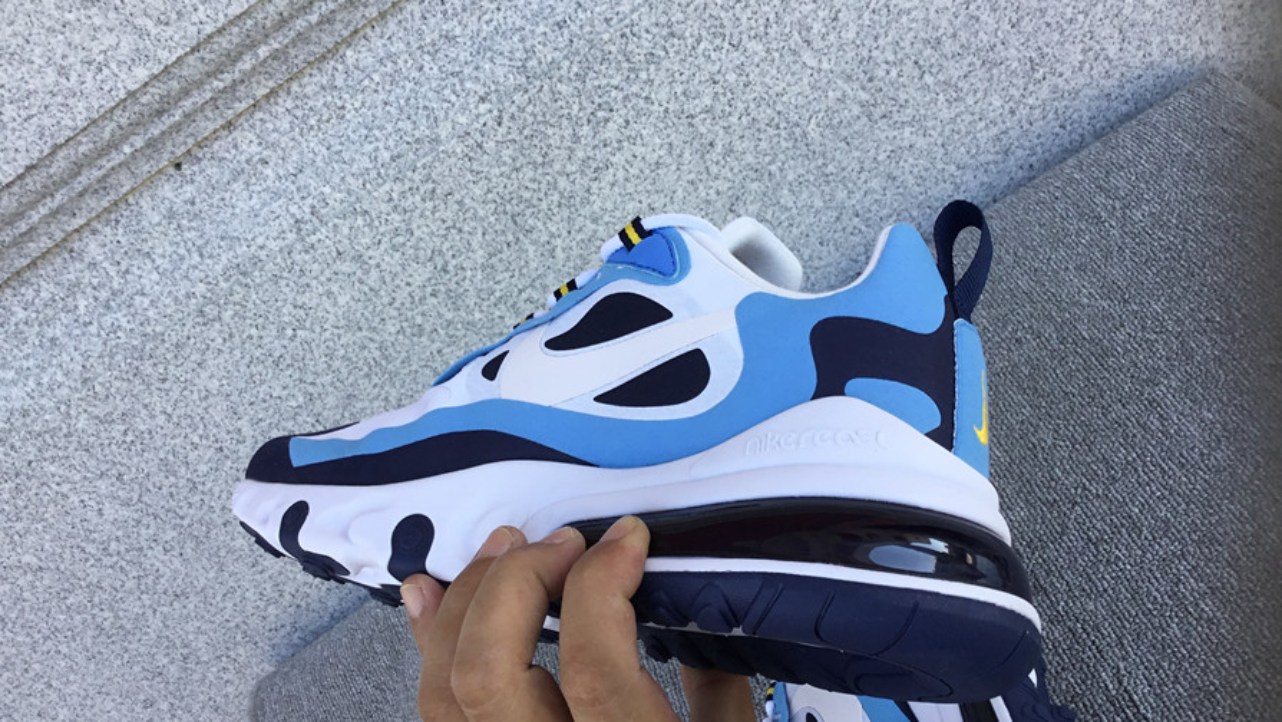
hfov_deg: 58.0
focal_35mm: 34
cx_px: 642
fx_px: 1156
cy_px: 365
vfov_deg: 34.7
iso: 25
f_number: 2.4
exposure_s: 1/177
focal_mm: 3.3
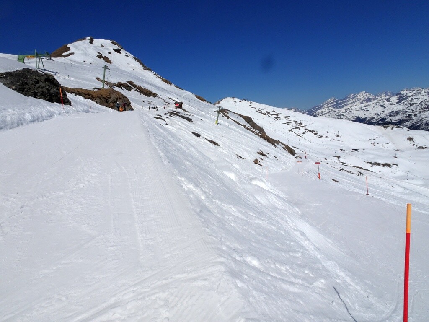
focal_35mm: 24
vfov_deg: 56.8
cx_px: 214
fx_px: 297
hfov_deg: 71.6
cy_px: 161
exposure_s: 1/2000
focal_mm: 4.1
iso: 80
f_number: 5.6
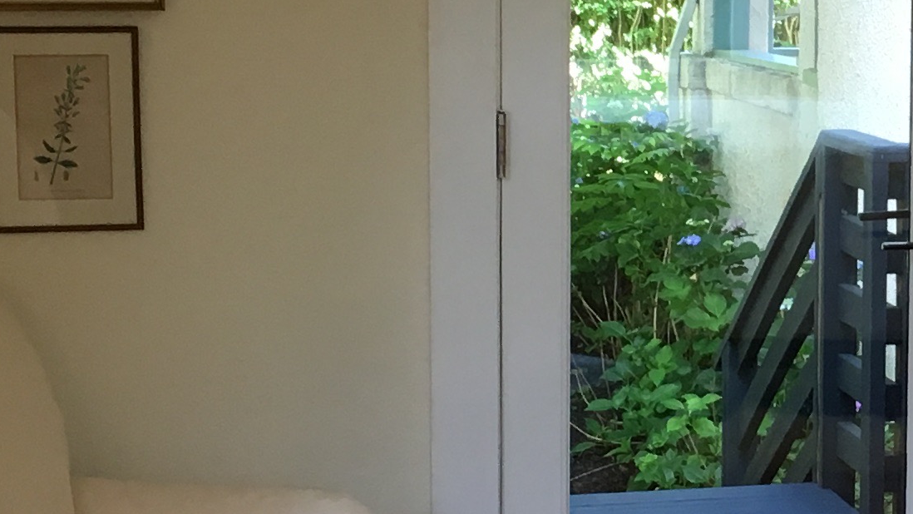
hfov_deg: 17.8
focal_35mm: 116
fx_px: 2809
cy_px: 216
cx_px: 1022
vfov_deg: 10.5
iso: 32
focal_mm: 4.15
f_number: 2.2
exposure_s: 1/30
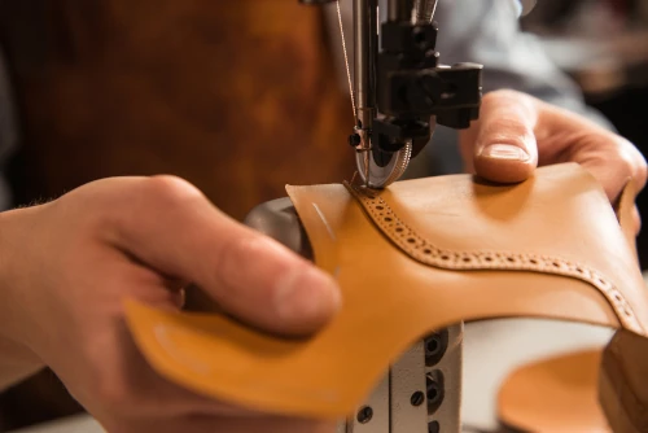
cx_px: 324
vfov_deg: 30.6
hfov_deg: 44.5
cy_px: 216
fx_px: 792
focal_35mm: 44
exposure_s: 1/100
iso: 320
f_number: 3.5
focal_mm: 44
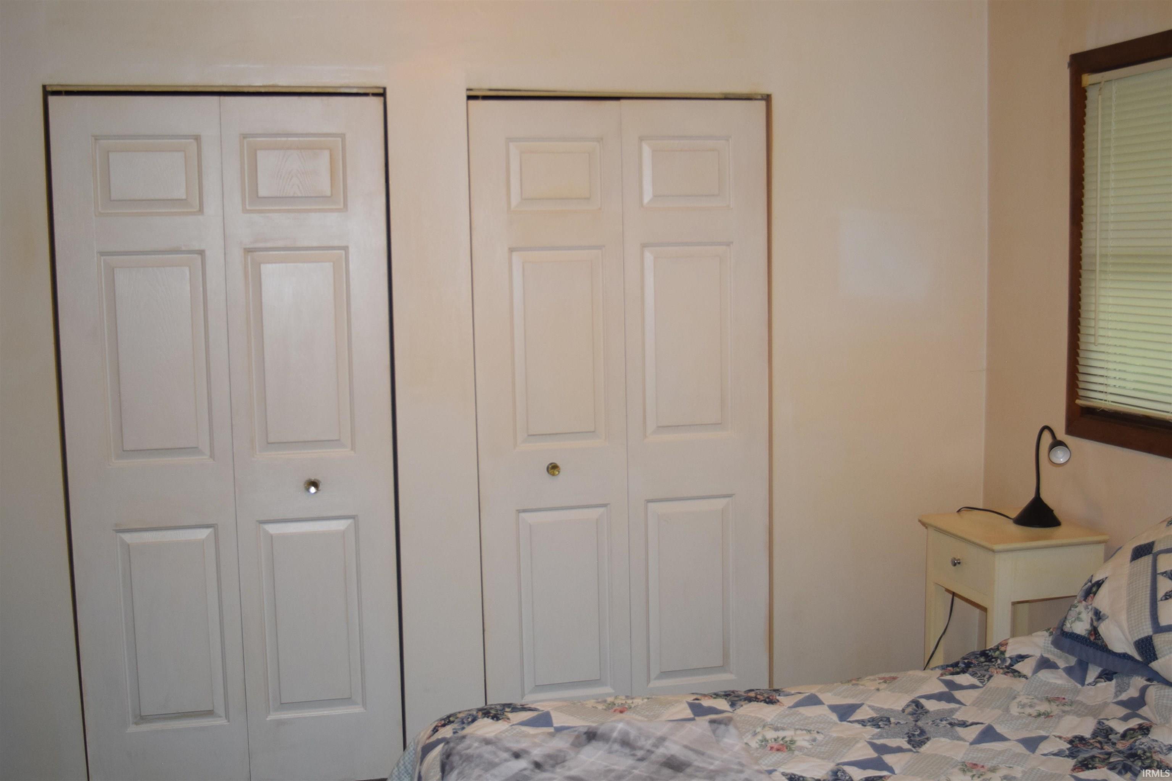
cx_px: 586
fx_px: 1221
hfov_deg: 51.3
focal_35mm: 38
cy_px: 390
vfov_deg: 35.5
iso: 800
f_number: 5.6
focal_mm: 25
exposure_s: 1/125
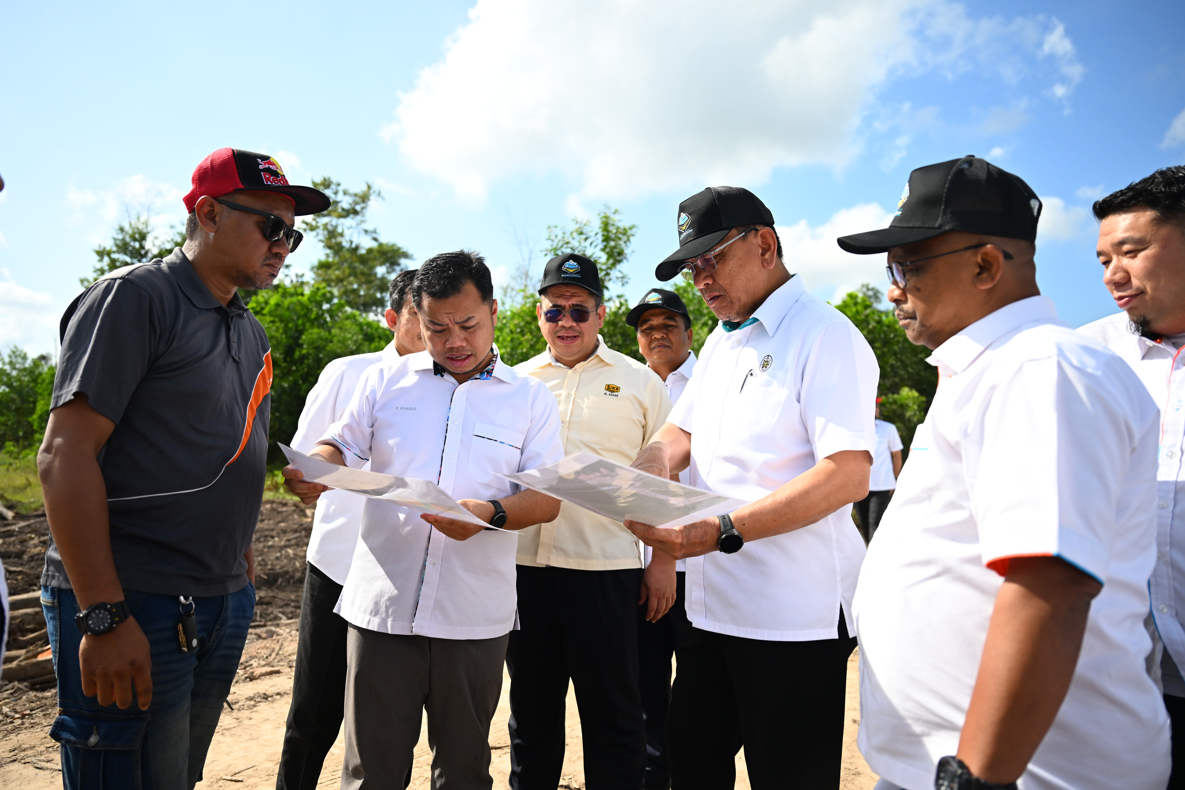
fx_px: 790
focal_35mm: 24
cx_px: 592
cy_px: 395
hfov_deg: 73.7
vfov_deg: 53.1
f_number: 2.8
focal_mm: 24
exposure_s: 1/6400
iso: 500
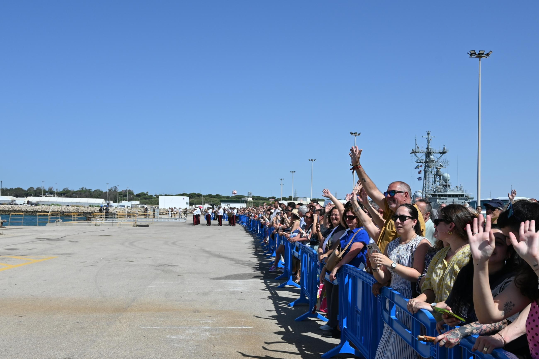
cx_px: 270
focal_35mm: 39
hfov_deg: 49.6
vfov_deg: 34.2
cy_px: 180
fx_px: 584
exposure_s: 1/500
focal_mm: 26
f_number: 8
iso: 100
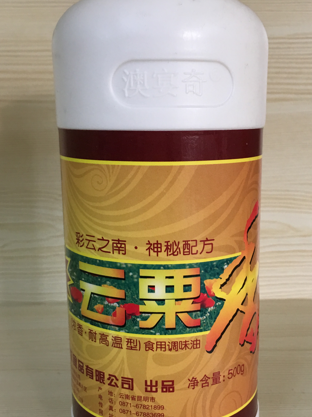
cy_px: 228
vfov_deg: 42.9
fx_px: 529
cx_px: 183
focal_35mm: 44
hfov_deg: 32.8
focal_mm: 4.15
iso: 50
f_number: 2.2
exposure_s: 1/17
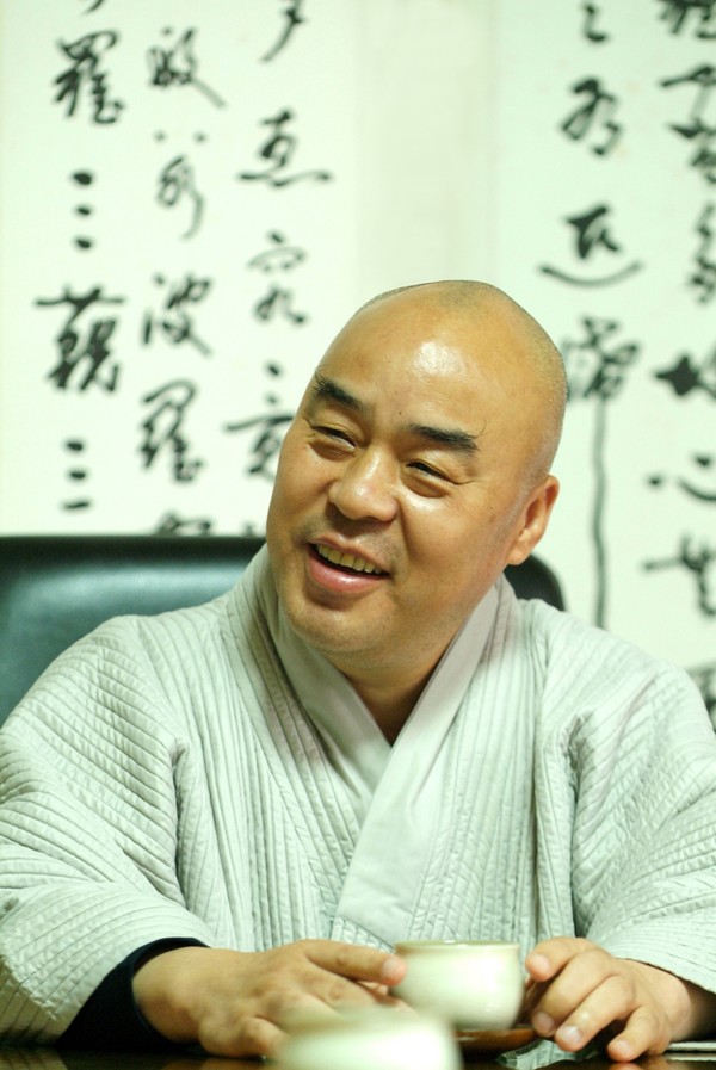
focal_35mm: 203
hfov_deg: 6.8
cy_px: 535
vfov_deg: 10.1
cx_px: 358
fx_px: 6042
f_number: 2.8
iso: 1600
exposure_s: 1/45
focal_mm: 135
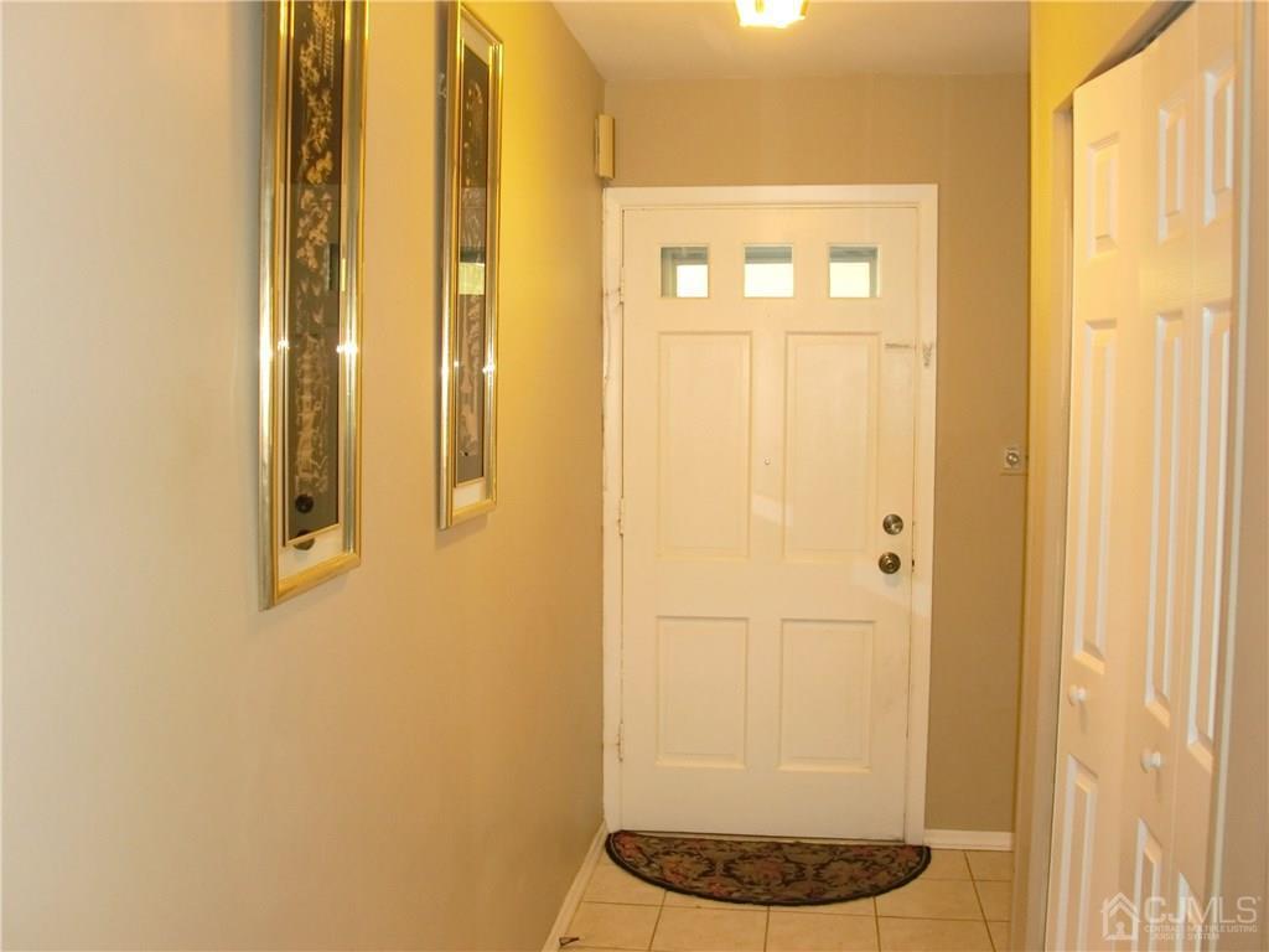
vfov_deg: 39.7
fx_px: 1320
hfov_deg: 51.4
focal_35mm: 36
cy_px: 476
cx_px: 634
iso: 400
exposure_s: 1/60
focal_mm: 6.3
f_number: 2.8
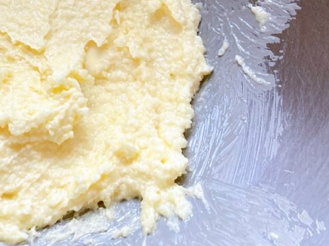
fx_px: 560
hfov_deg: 30.3
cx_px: -4
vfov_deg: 24.1
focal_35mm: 59
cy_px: 24
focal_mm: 3.99
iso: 80
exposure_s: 1/100
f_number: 1.8
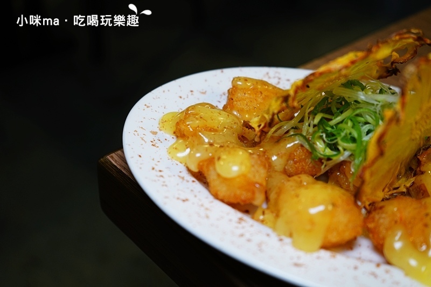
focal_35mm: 42
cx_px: 216
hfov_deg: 46.4
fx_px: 503
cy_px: 144
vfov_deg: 31.9
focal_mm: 42
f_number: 4.5
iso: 800
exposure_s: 1/60
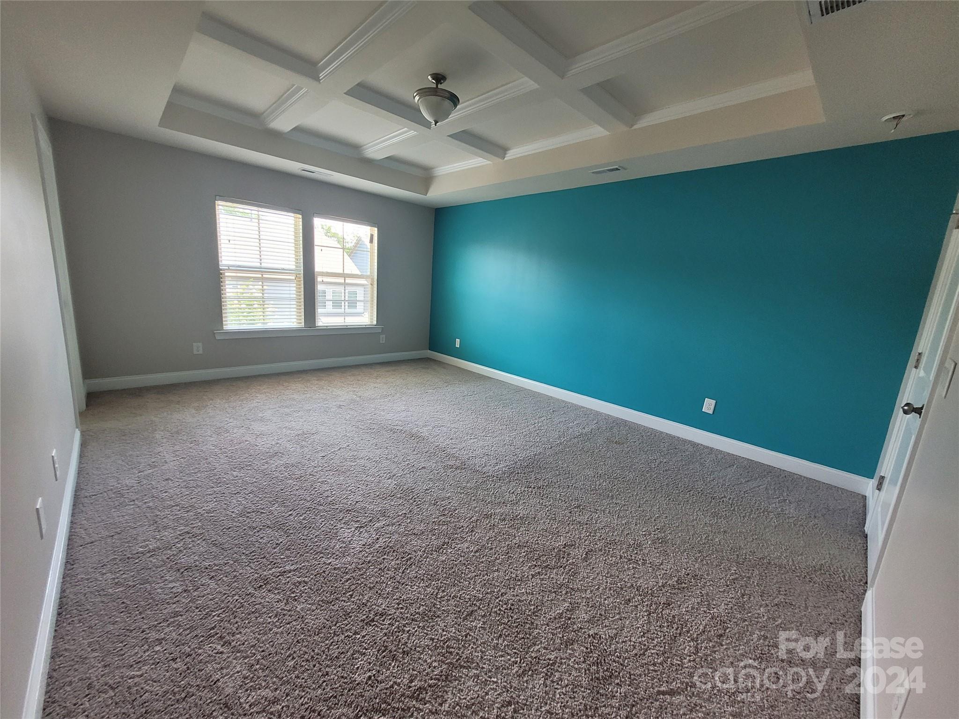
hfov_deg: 106.2
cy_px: 360
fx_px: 360
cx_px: 480
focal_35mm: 13
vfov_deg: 89.9
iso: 200
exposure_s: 1/60
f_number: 2.2
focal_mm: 1.74
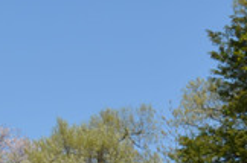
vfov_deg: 7.4
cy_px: 296
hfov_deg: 11.5
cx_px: 15
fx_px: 1218
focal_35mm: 178
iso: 100
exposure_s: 1/320
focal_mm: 24
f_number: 9
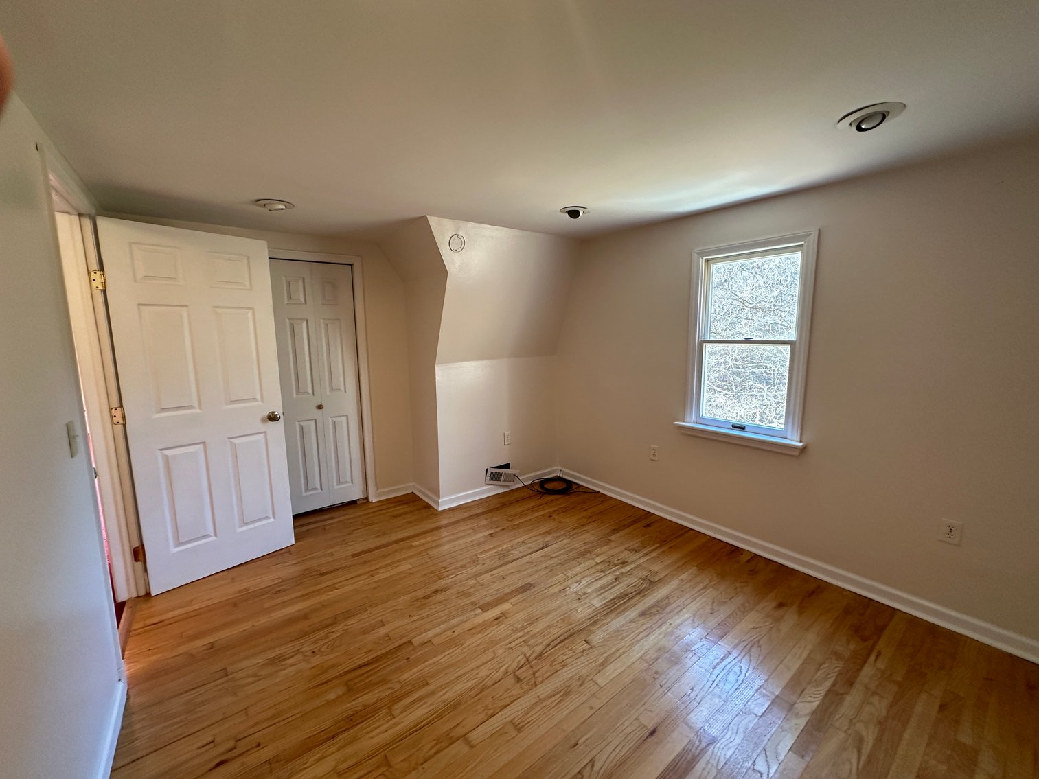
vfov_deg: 85.7
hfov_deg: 102.1
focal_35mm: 14
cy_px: 390
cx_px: 520
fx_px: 420
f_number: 2.2
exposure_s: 1/60
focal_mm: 2.22
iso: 200
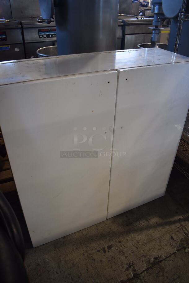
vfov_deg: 67.3
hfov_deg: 48.0
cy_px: 142
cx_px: 94
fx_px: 212
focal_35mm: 27
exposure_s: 1/125
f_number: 3.5
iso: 900
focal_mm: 18
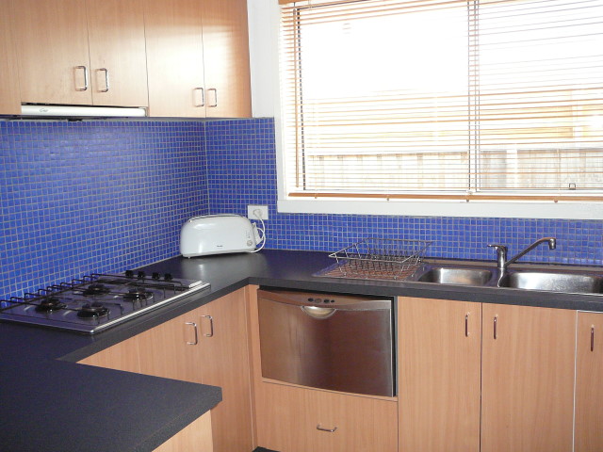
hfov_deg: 52.6
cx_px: 302
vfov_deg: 40.7
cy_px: 226
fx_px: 610
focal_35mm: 35
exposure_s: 1/30
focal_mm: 5.2
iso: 250
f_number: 2.8
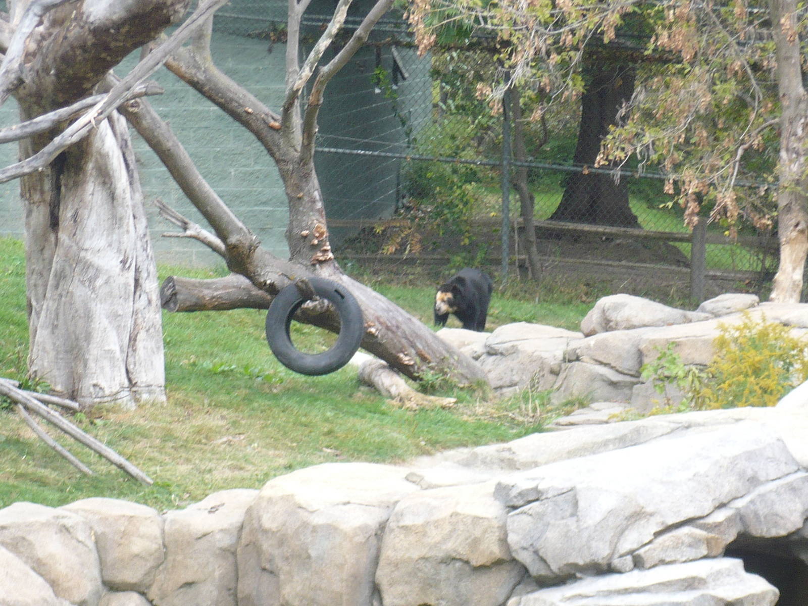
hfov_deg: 12.4
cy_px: 303
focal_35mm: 159
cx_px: 404
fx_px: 3711
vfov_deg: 9.3
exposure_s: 1/80
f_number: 5
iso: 100
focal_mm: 17.4
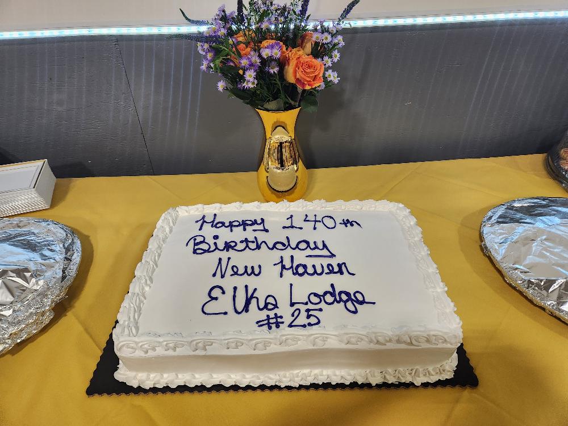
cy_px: 213
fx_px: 377
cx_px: 284
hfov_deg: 73.9
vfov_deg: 58.9
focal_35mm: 23
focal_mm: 5.4
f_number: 1.8
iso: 320
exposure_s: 1/120
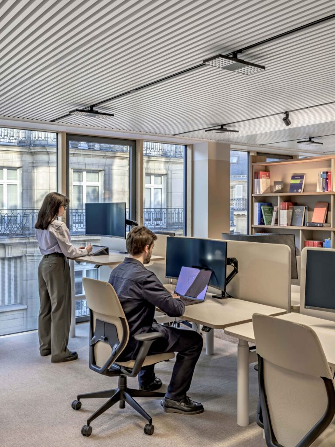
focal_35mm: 36
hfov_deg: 39.7
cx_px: 168
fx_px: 465
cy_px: 224
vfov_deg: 51.4
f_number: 18
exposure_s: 1/3
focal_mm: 45
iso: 400
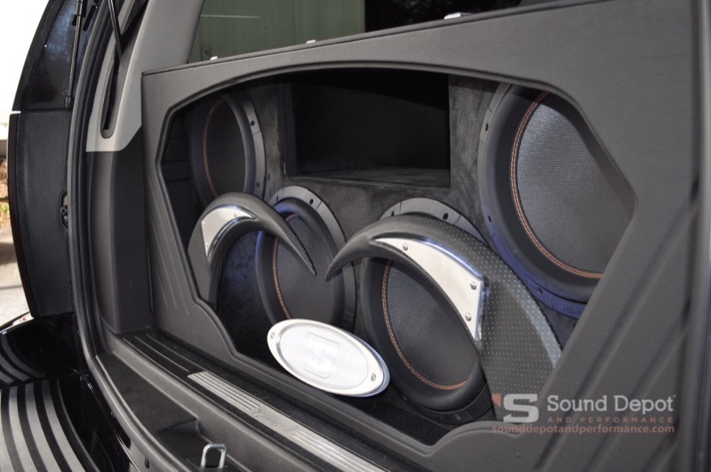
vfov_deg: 34.1
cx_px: 356
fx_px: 769
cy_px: 236
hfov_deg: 49.6
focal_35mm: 39
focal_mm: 26
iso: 280
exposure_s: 1/200
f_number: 4.2
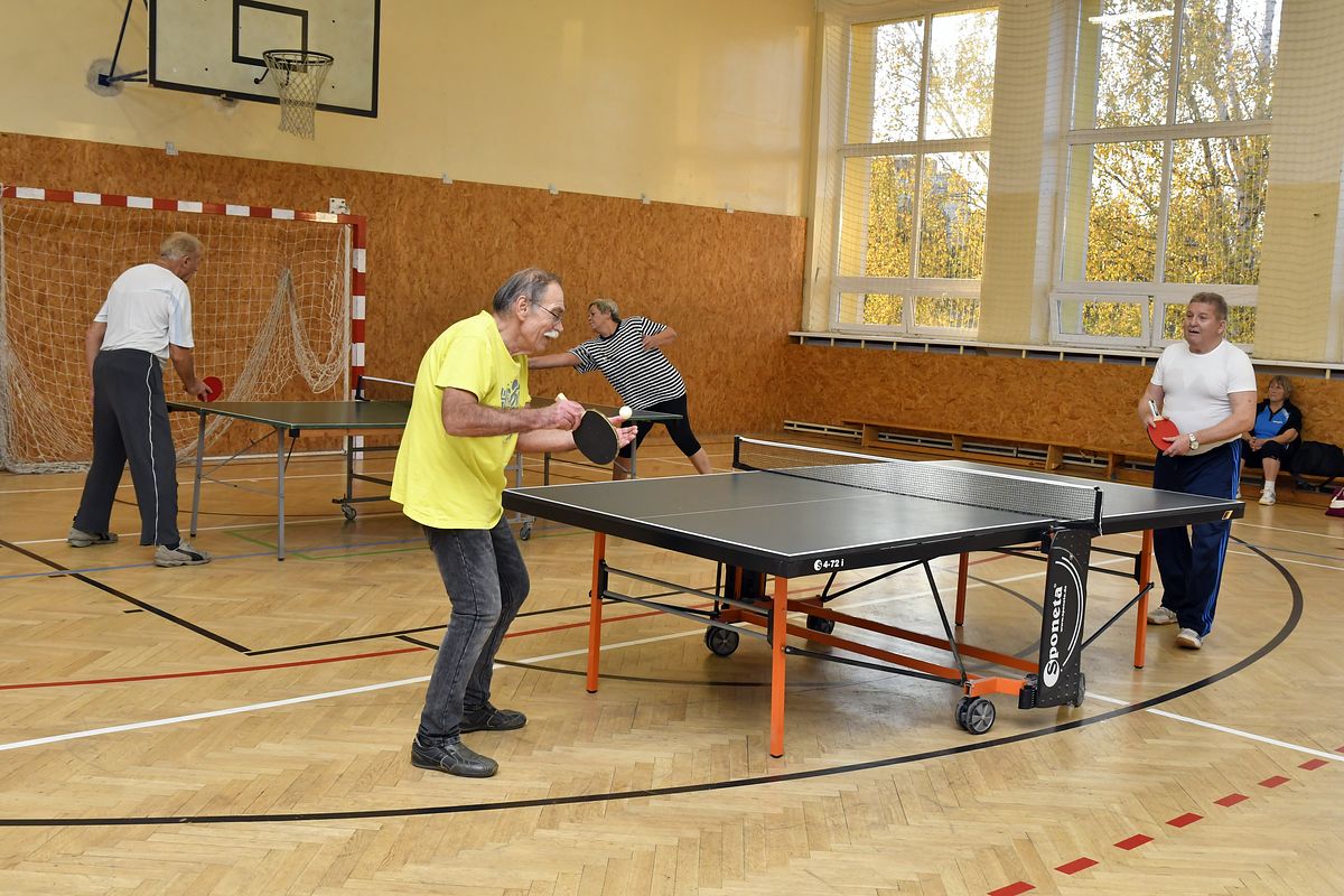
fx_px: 1456
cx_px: 672
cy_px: 448
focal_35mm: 39
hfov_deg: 49.6
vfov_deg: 34.2
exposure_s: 1/200
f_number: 6.3
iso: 1250
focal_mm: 26
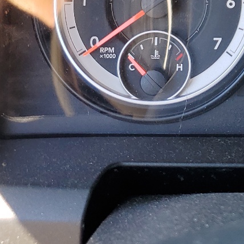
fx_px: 686
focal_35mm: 86
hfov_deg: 18.7
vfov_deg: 19.3
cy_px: -29
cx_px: 319
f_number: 1.5
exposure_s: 1/172
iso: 50
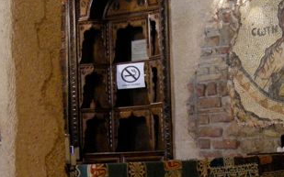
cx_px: 253
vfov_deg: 12.7
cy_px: 170
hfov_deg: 20.0
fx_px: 789
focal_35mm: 102
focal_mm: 7.5
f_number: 2.7
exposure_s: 1/13.2
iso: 400
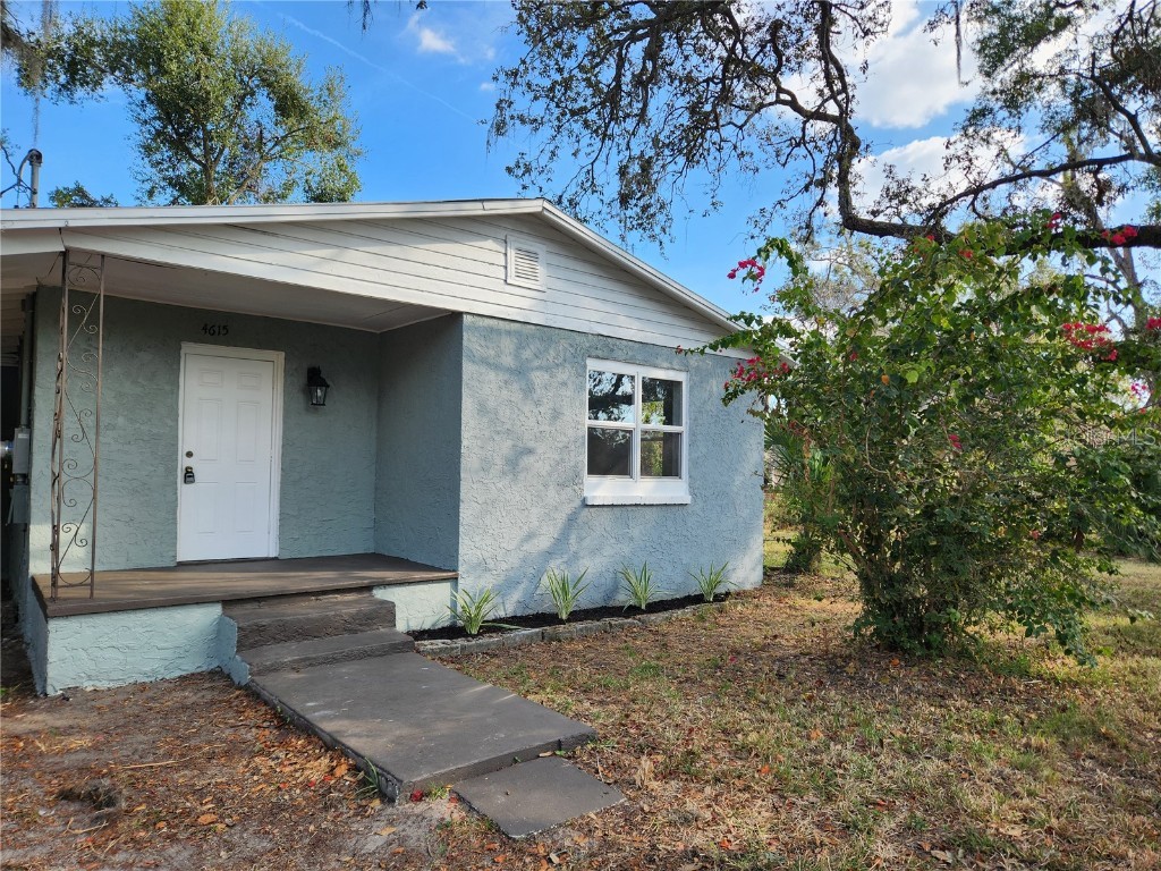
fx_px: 771
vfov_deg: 58.9
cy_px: 436
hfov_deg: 73.9
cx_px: 580
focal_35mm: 23
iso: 20
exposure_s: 1/494
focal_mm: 5.4
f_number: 1.8
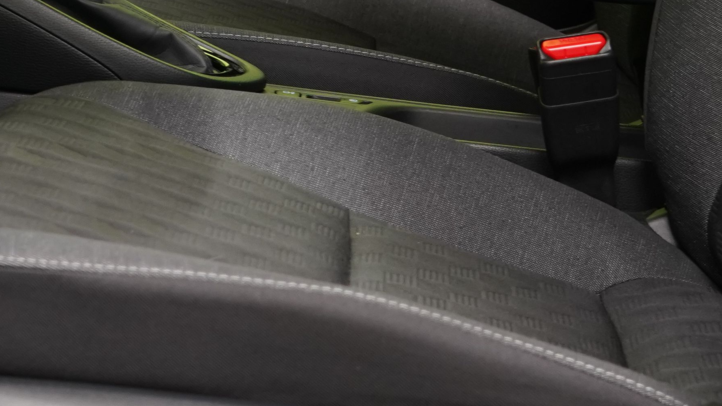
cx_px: 390
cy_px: -79
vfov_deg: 10.0
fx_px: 2297
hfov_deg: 17.9
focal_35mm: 120
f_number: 5.6
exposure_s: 1/20
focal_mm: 34
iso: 1250
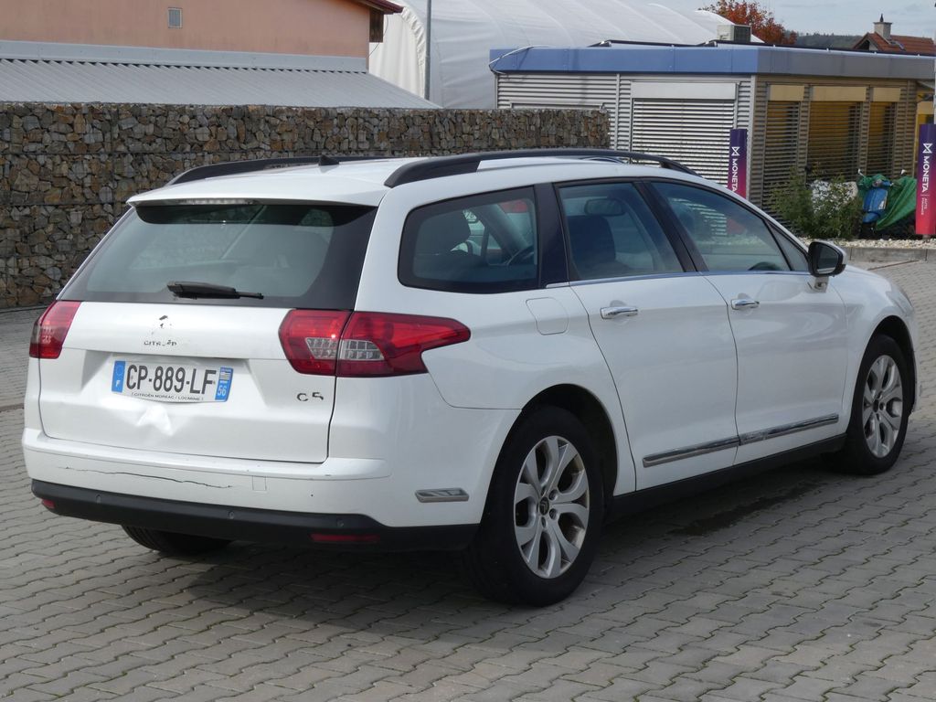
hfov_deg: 30.7
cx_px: 468
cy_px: 351
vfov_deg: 23.3
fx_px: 1703
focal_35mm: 63
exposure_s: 1/200
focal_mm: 11.3
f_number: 6.3
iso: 80
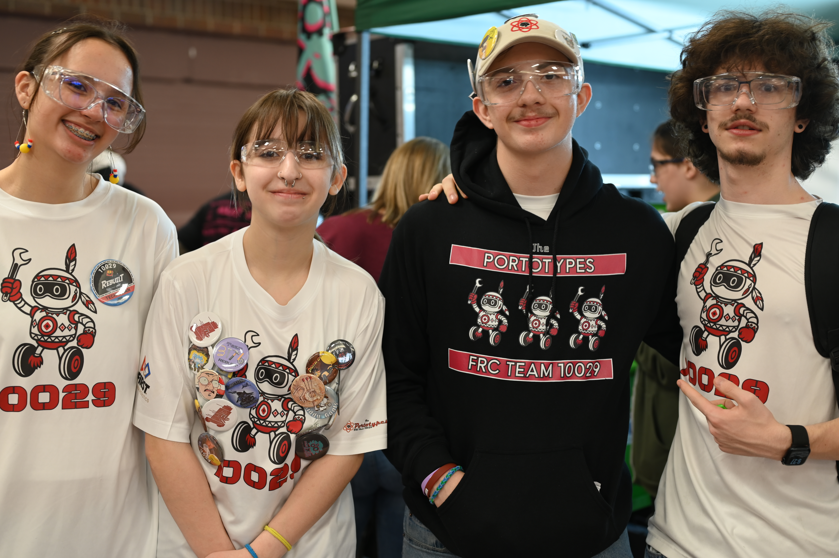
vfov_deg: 27.0
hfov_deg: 39.6
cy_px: 279
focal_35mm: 50
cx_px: 420
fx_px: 1164
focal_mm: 50
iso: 400
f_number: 3.2
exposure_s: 1/50
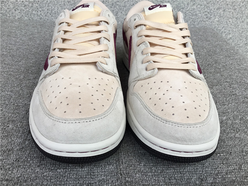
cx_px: 124
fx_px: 222
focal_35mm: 31
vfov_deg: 45.4
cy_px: 93
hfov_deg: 58.4
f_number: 2.4
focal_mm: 3.3
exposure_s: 1/107
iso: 25
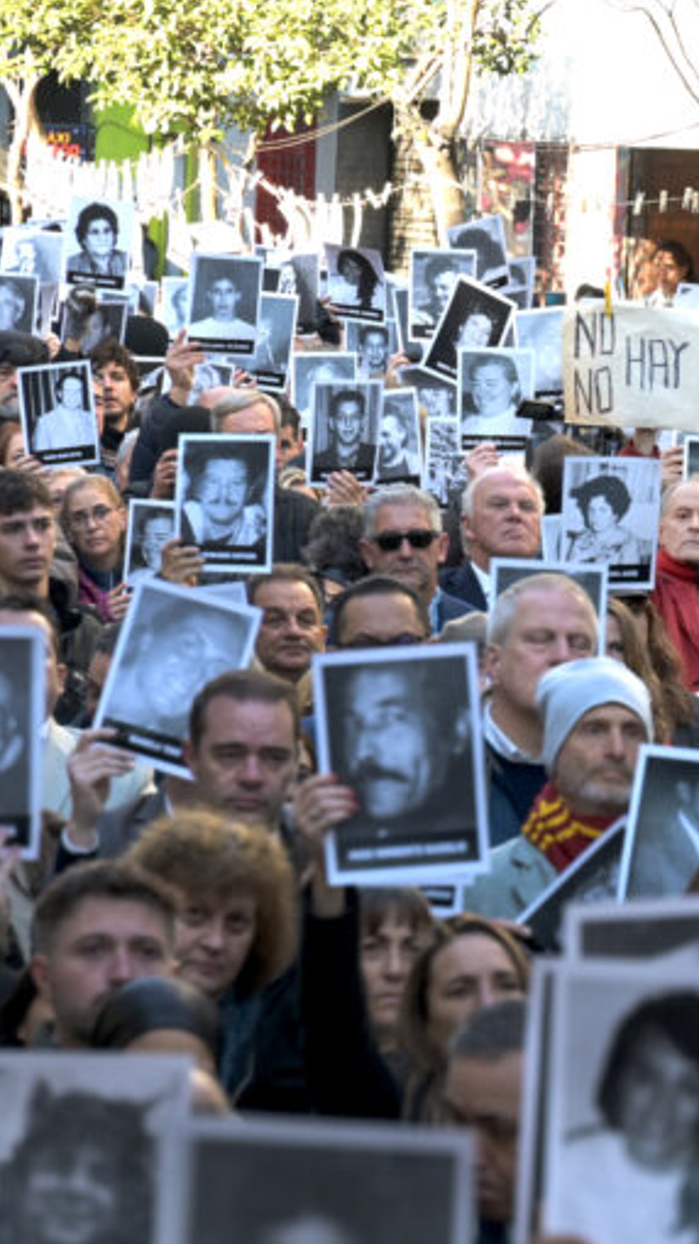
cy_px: 622
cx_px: 858
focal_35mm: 316
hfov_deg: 3.8
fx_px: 10421
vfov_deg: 6.8
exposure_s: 1/160
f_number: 10
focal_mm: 200
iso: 1000
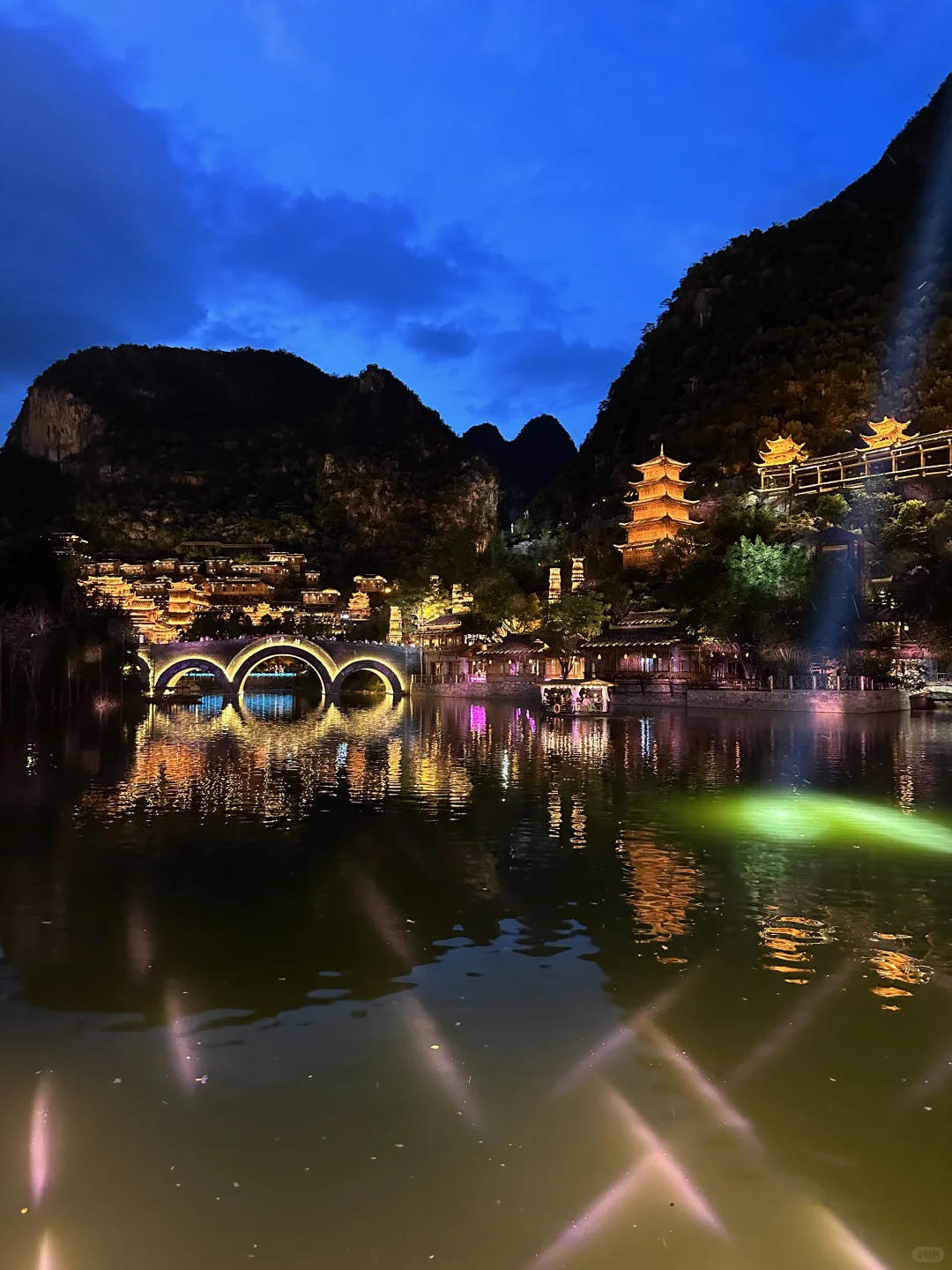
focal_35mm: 24
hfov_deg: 56.8
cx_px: 476
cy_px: 635
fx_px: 880
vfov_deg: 71.6
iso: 800
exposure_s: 1/25
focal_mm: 6.86
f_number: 1.78
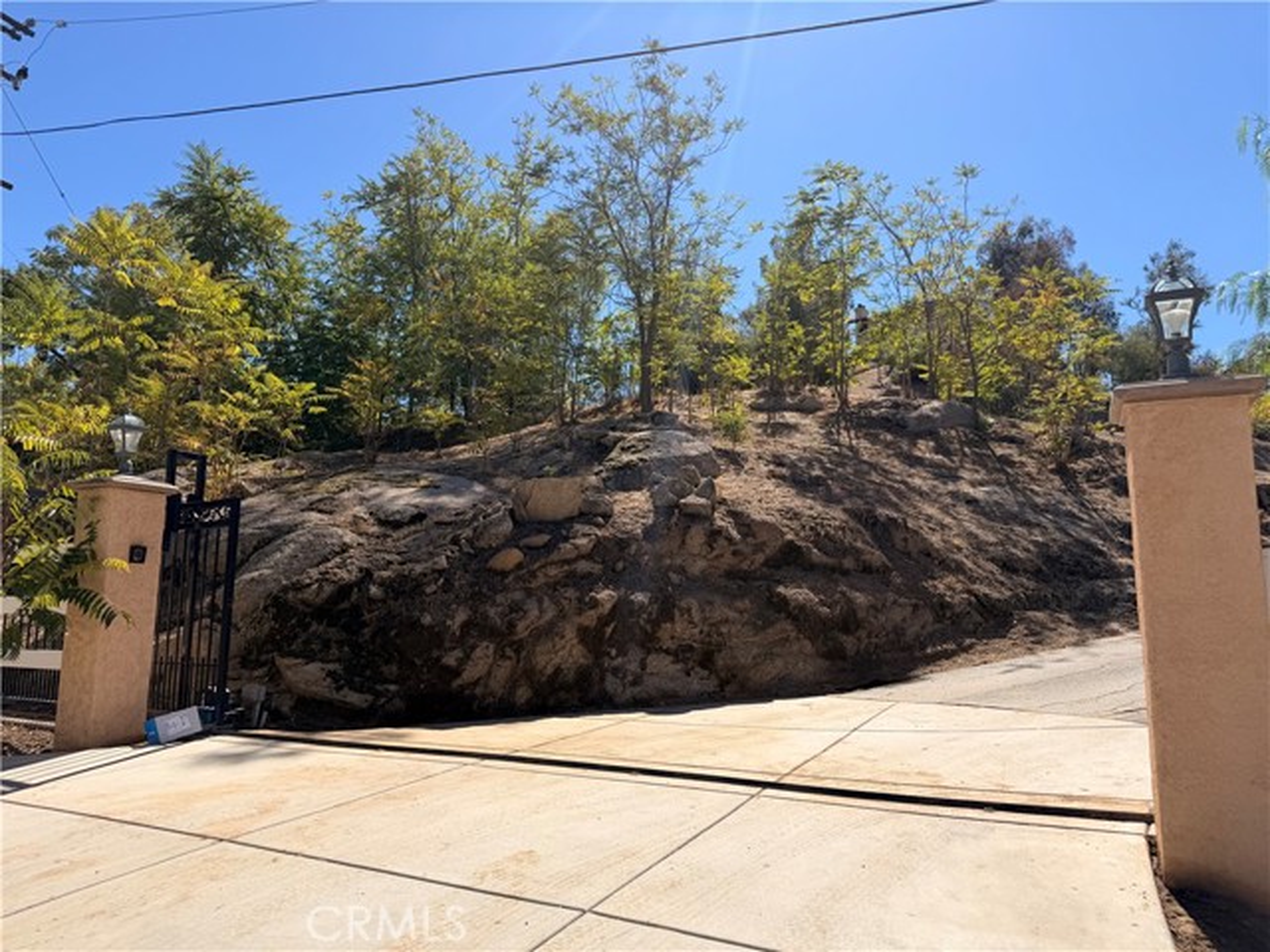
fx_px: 881
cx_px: 635
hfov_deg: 71.6
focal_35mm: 24
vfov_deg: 56.8
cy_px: 476
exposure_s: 1/5714
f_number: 1.78
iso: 80
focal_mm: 6.76
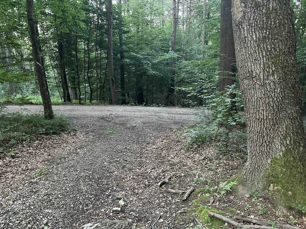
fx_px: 212
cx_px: 153
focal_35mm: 24
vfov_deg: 56.8
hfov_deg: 71.6
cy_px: 114
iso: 1000
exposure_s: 1/41
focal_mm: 6.86
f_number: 1.78
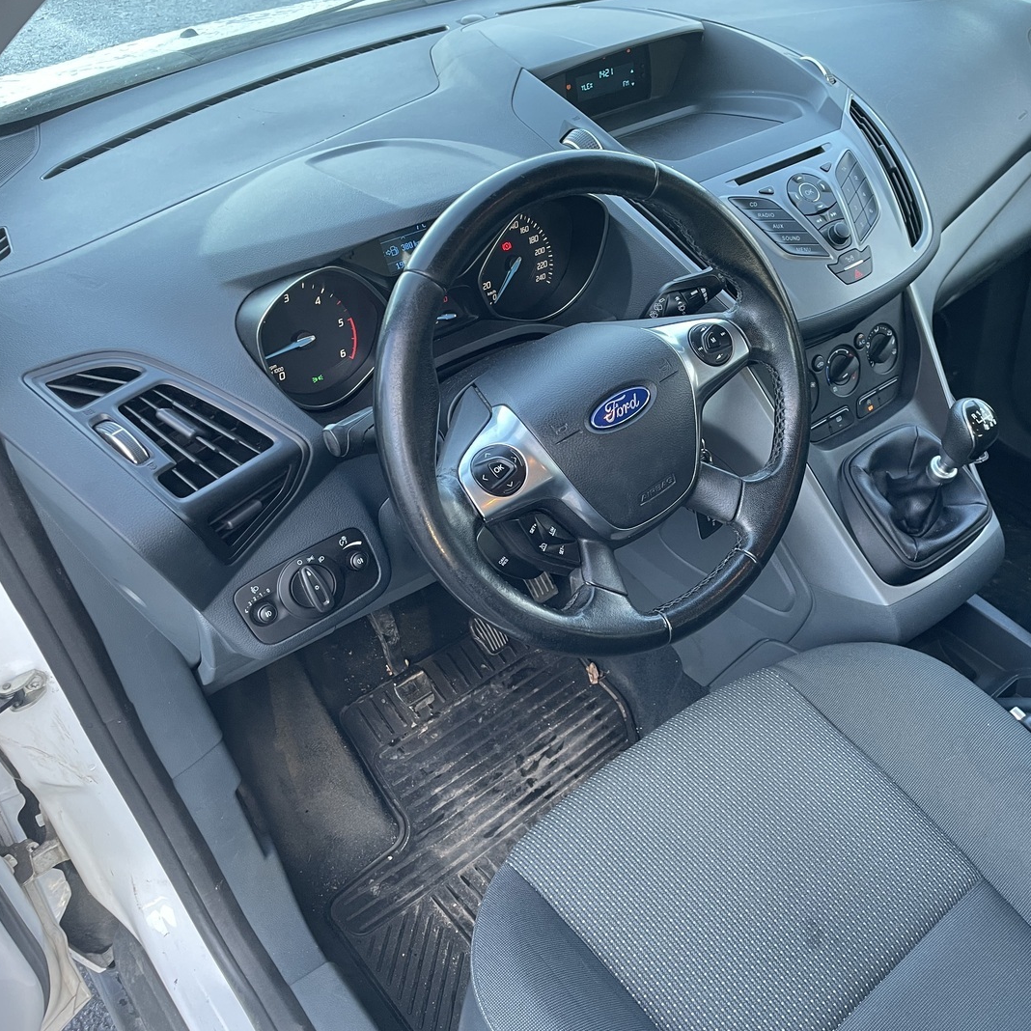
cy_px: 517
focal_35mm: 31
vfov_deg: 52.5
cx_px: 675
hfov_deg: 51.7
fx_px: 1045
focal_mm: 4.2
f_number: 1.6
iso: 125
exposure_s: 1/78
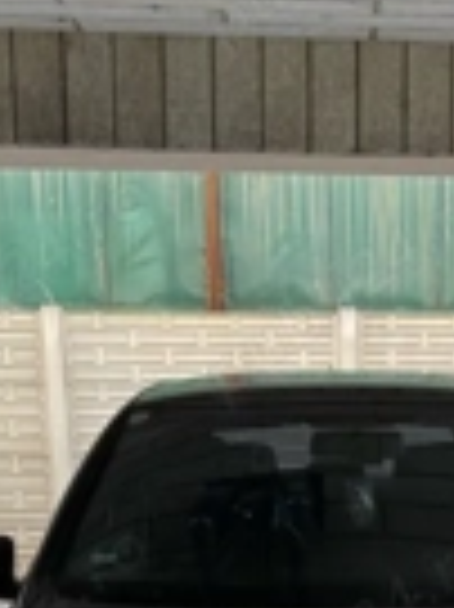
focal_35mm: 71
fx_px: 1244
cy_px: 694
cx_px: 441
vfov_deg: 25.2
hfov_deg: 20.1
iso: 64
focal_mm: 6.76
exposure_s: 1/112
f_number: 1.78
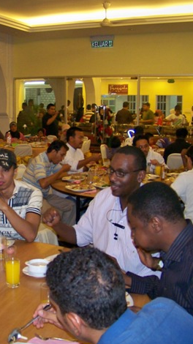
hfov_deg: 23.8
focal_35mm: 49
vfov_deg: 42.1
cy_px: 171
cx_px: 20
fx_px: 446
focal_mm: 5.85
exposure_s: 1/30
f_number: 2.8
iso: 200
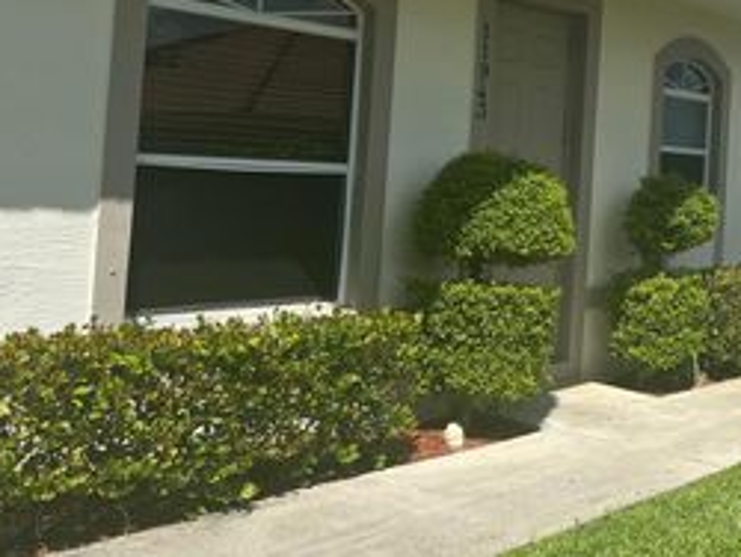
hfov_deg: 34.1
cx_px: 708
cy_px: 120
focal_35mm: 52
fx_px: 1114
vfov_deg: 27.6
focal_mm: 5.7
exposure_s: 1/4630
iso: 50
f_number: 1.5
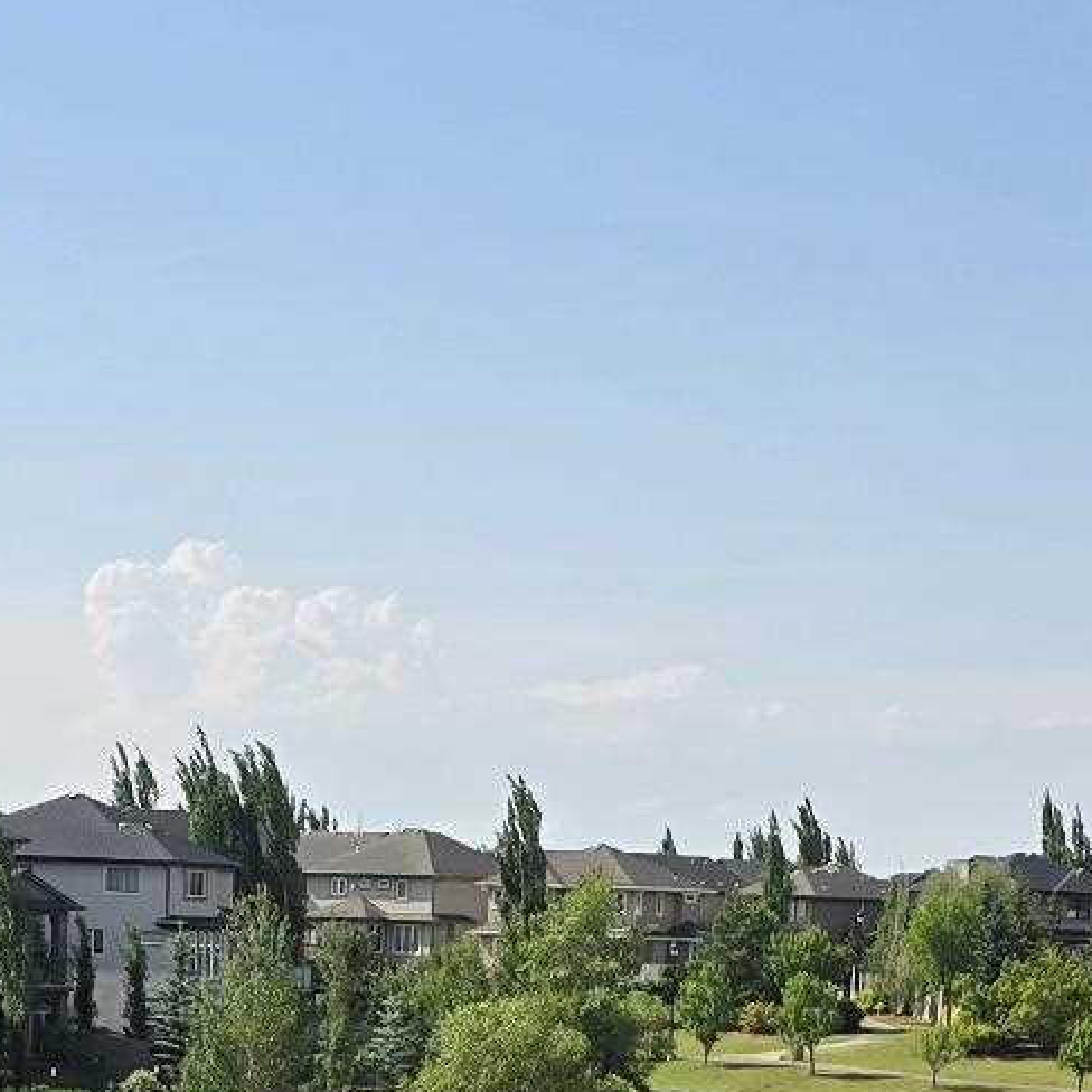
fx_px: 3569
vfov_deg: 16.2
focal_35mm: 100
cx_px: 403
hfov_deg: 17.4
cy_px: 1526
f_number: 1.7
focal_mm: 6.3
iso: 12
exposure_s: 1/1000
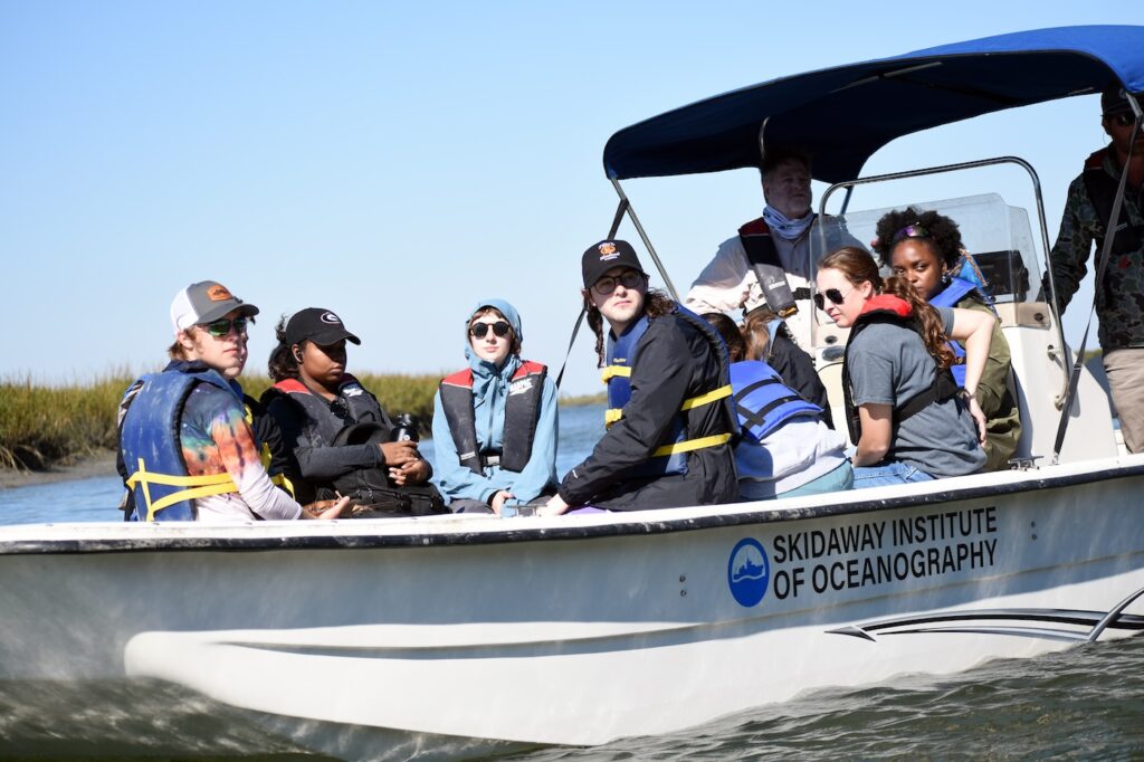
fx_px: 3335
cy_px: 381
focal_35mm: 105
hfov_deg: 19.5
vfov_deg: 13.0
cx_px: 572
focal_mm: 70
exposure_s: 1/2000
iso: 320
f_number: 4.5
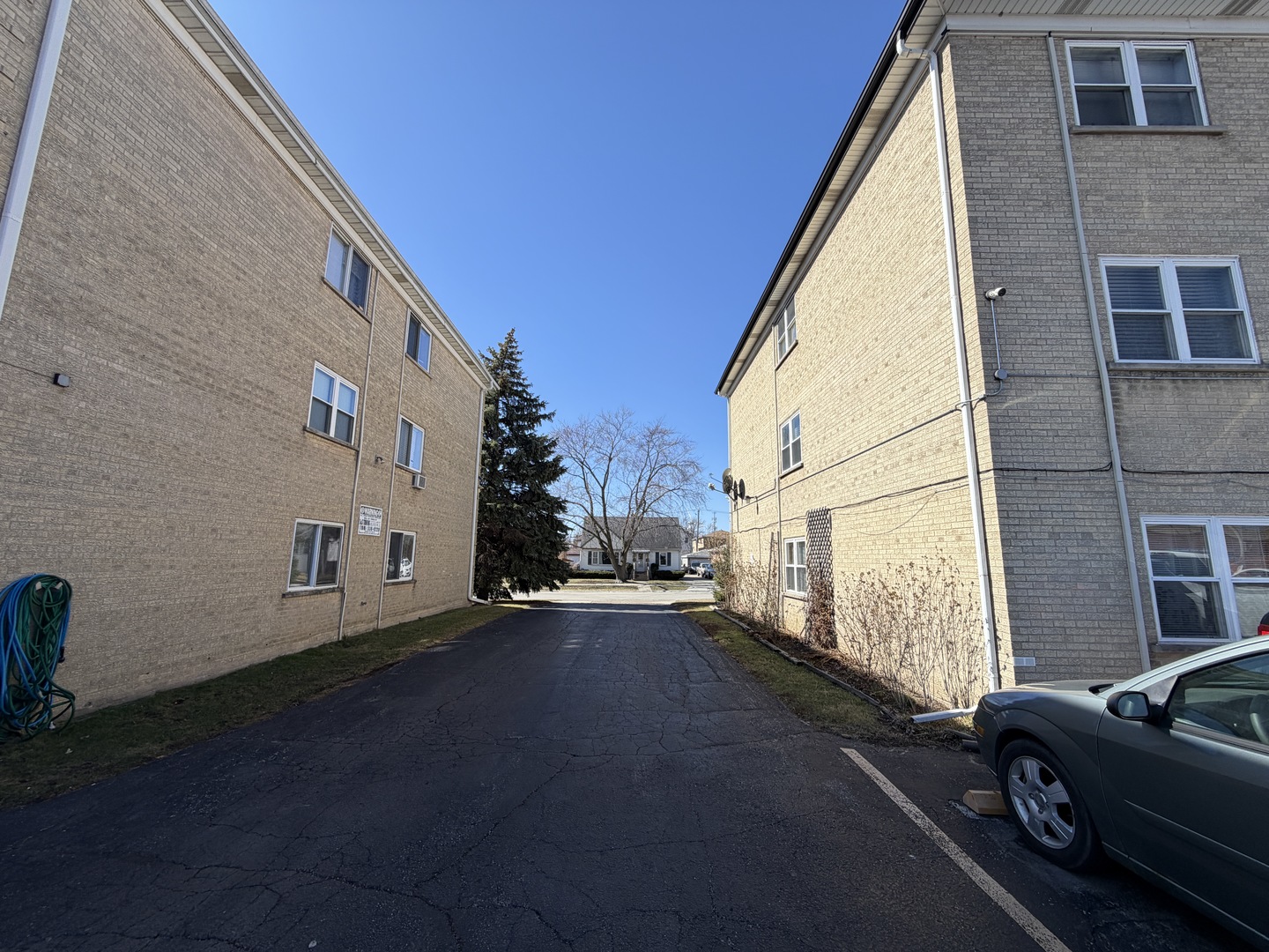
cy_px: 476
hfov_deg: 102.1
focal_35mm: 14
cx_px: 634
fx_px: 513
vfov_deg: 85.7
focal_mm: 2.22
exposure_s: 1/770
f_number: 2.2
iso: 25
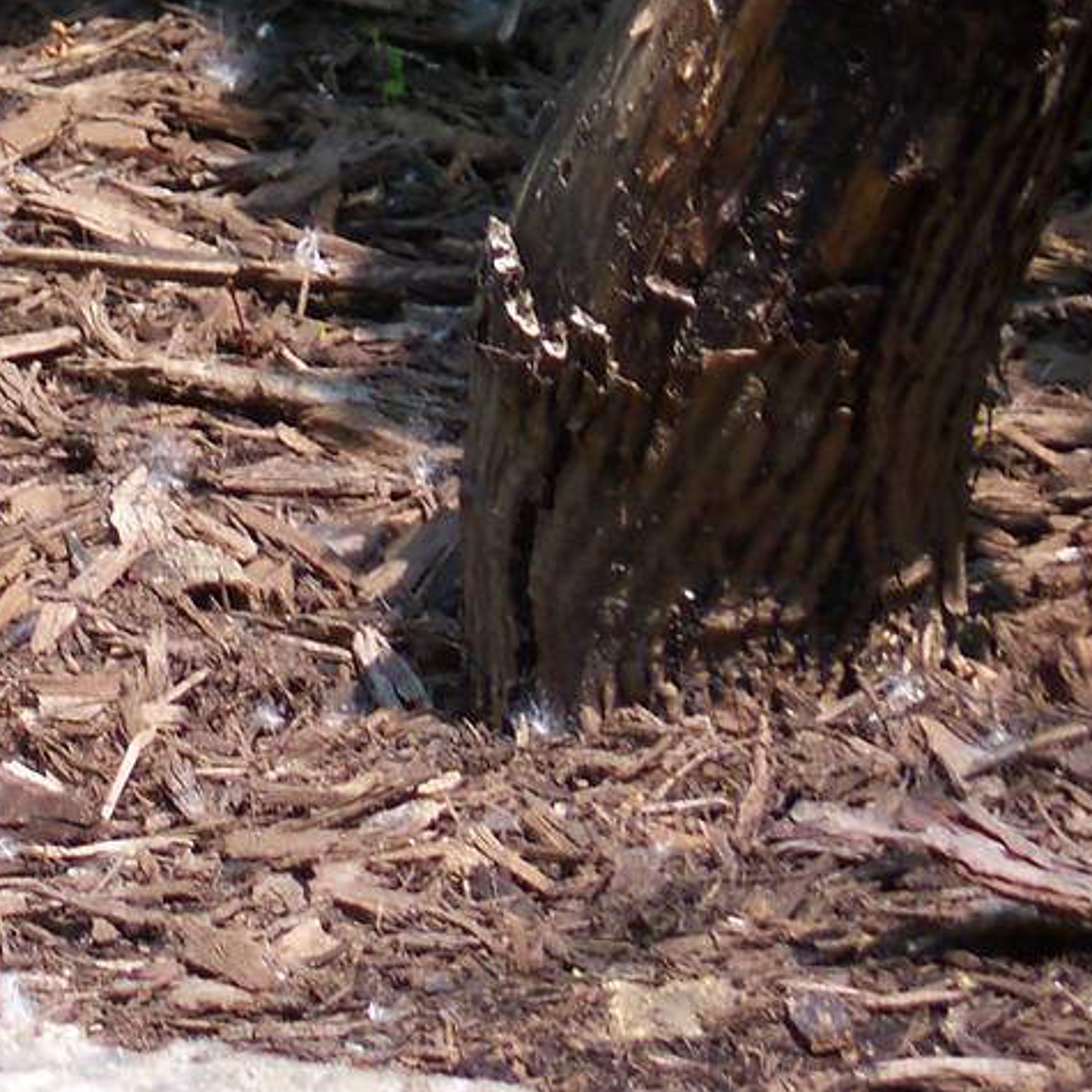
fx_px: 26232
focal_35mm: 735
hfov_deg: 2.4
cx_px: -657
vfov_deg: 2.4
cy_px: 28
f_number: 4.4
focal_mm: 43.8
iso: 64
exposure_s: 1/125
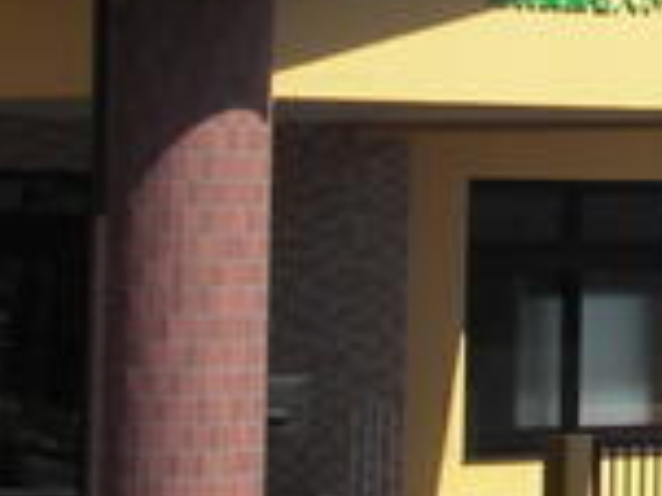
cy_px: -202
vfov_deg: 5.6
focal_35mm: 263
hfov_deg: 7.3
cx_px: 1162
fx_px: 5026
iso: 50
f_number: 4.1
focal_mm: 11.7
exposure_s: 1/400
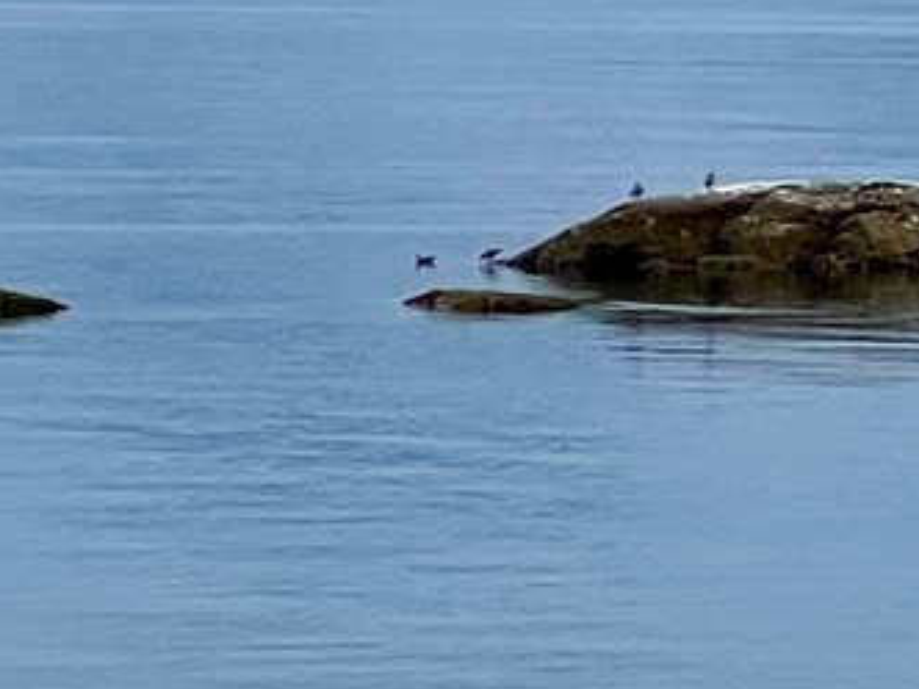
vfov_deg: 3.1
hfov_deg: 4.1
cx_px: 1655
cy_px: -321
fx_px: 12610
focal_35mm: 475
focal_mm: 9
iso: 32
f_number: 2.8
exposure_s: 1/115
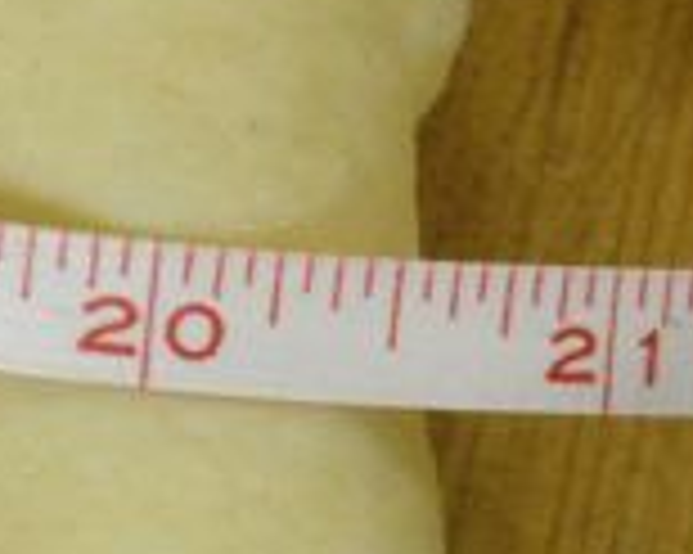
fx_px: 6129
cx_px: -27
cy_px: 261
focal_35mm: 299
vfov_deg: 5.2
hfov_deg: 6.4
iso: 400
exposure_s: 1/28
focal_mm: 17.1
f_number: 4.7
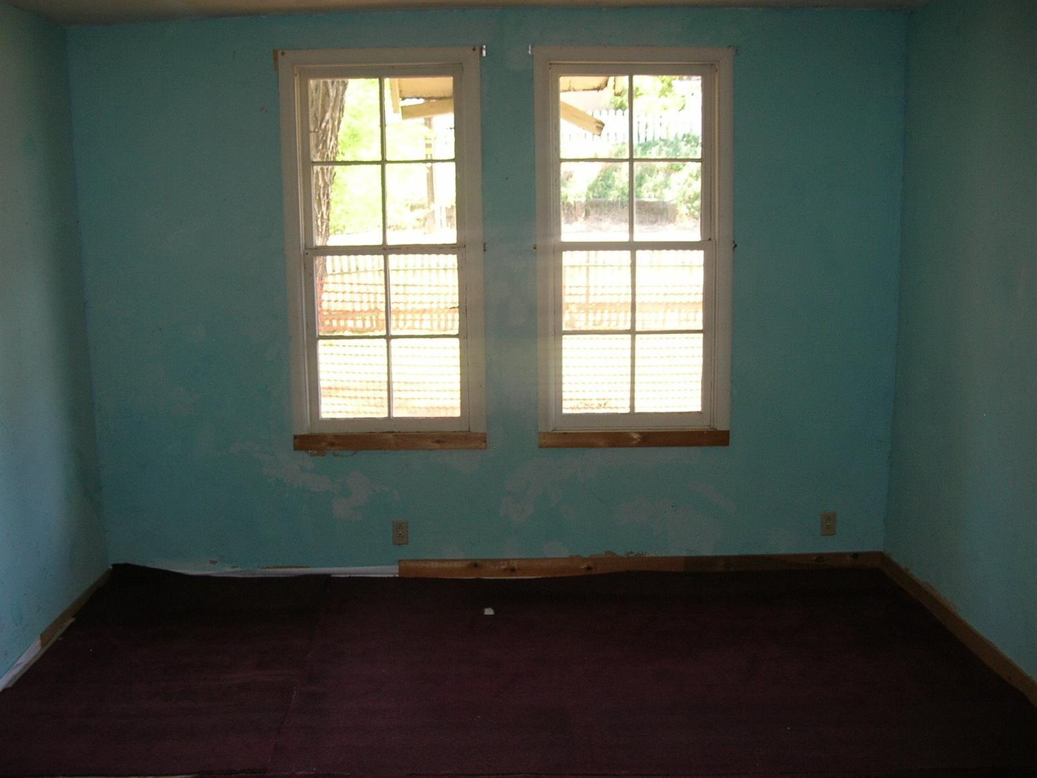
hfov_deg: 51.4
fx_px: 1078
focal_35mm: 36
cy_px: 389
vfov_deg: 39.7
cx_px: 518
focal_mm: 6
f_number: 2.7
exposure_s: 1/38.1
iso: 50
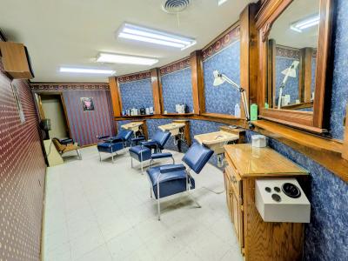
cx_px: 174
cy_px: 130
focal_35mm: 14
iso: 61
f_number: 2.2
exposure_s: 1/60
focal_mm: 1.85
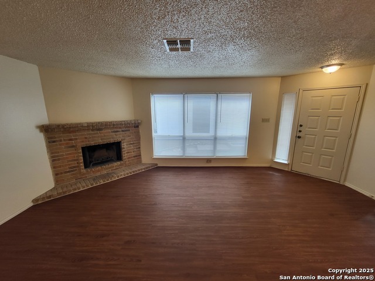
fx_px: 141
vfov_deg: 89.9
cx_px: 188
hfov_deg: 106.2
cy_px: 140
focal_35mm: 13
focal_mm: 1.74
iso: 125
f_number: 2.2
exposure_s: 1/60
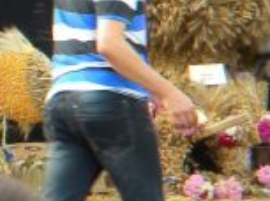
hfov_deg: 2.5
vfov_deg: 1.9
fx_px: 6038
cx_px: -408
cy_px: 86
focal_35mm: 776
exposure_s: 1/84.1
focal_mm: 26.8
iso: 80
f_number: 5
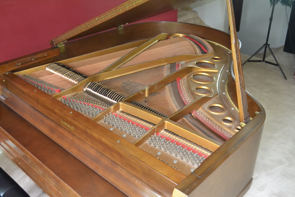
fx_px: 295
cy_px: 98
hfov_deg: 53.1
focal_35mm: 36
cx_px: 148
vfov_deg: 36.9
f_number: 4
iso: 3200
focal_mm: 24
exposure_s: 1/60
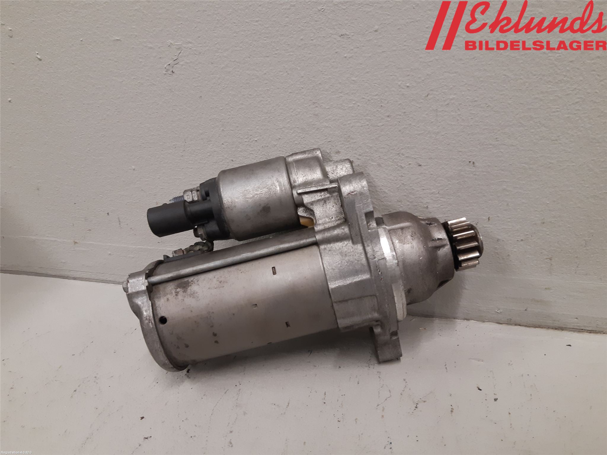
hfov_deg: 67.3
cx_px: 304
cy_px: 228
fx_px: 456
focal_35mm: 26
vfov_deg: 53.1
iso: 160
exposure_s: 1/50
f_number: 1.7
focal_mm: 3.93
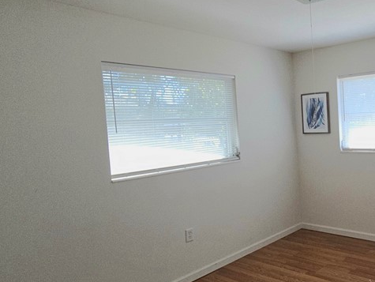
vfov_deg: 49.8
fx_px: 304
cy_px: 137
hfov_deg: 54.7
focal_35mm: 28
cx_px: 341
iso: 64
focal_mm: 2.2
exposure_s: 1/120
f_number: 2.2
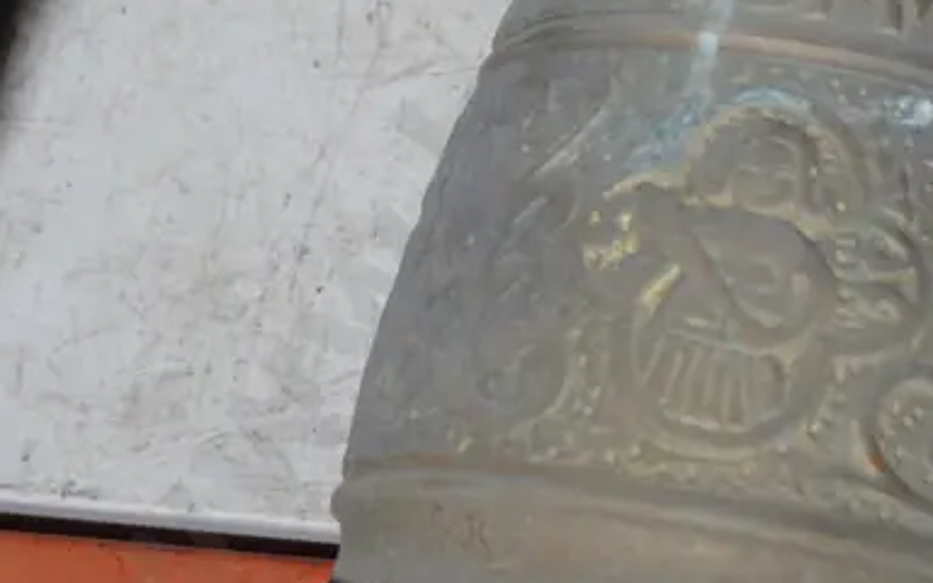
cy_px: -352
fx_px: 2873
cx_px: 866
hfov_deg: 18.1
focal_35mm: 113
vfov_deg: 11.0
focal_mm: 20
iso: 250
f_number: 4.5
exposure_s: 1/60
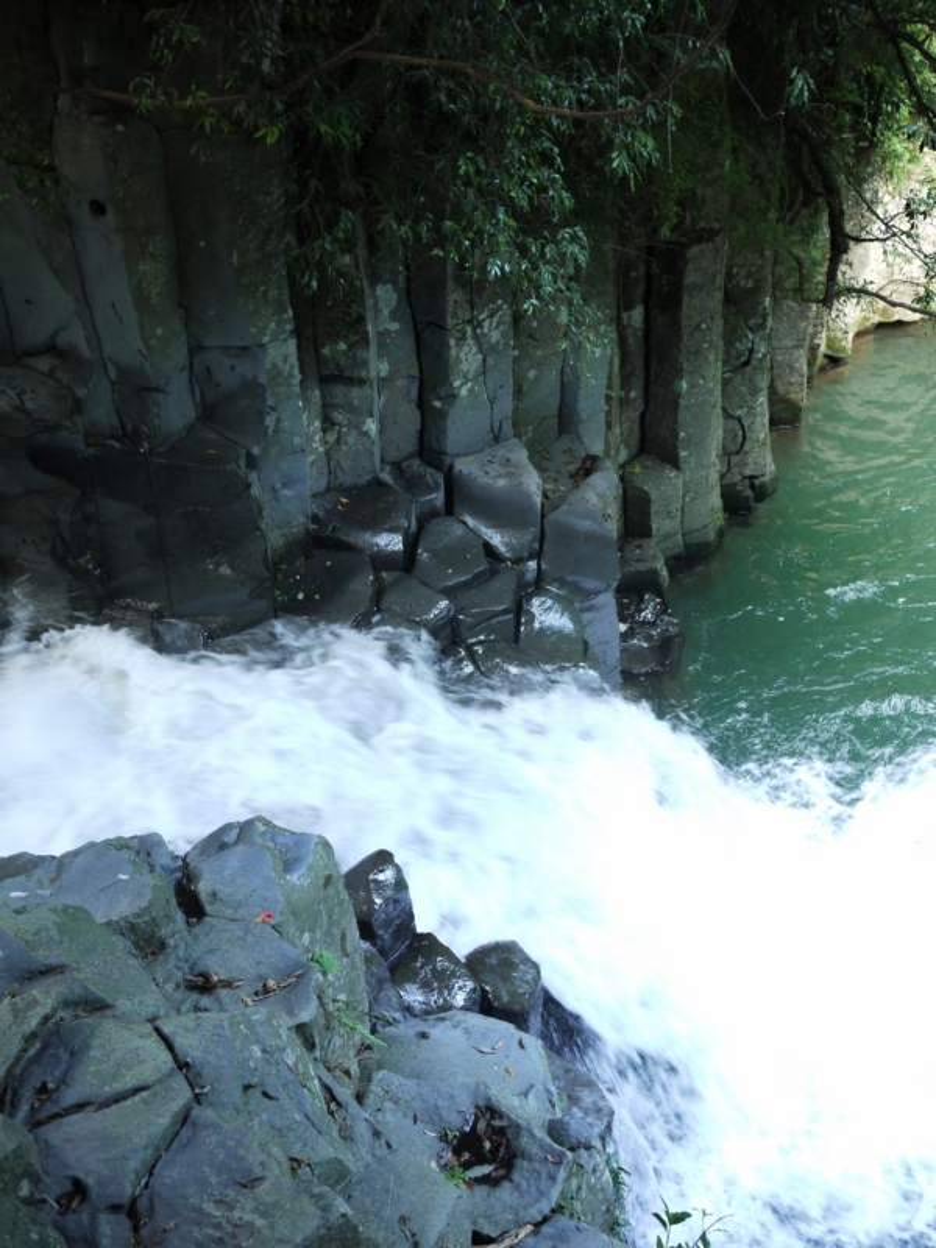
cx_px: 468
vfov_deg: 46.8
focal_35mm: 40
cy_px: 624
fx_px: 1442
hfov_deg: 36.0
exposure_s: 1/30
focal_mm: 20
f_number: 3.2
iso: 400
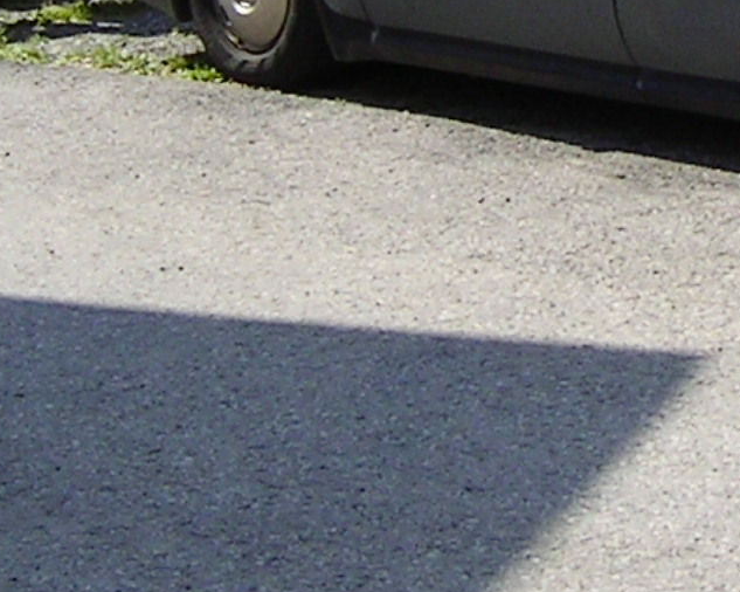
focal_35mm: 160
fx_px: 3503
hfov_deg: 11.9
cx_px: 786
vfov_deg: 9.6
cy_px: -30
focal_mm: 5.6
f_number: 4.8
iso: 50
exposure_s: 1/322
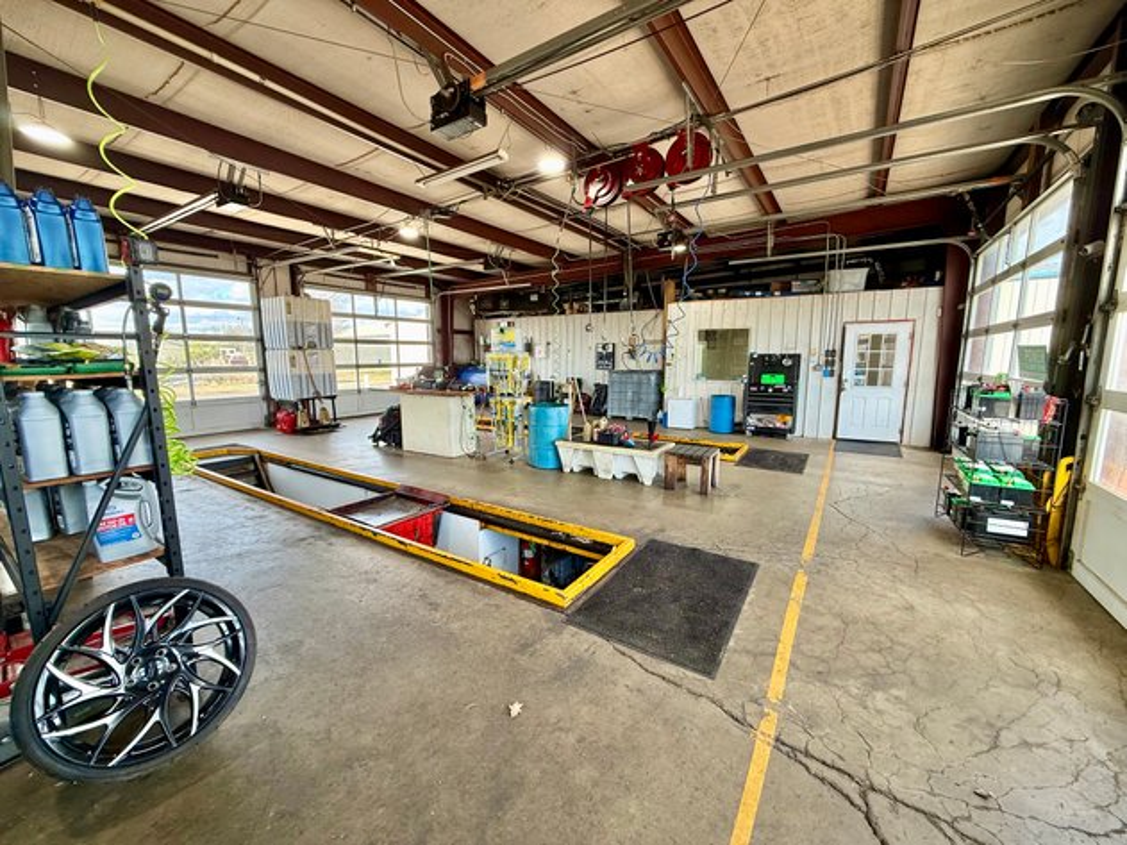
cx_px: 564
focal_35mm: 14
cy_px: 422
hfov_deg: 102.1
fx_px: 456
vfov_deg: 85.7
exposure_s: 1/120
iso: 80
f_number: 2.2
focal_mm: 2.22
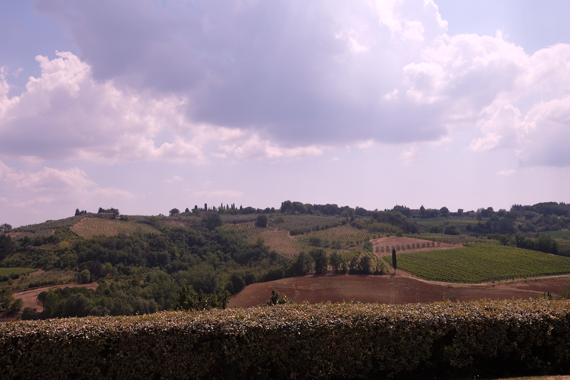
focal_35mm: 36
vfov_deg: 36.9
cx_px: 285
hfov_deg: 53.1
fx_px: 570
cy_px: 190
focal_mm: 24
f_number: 5.6
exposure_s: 1/1700
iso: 200
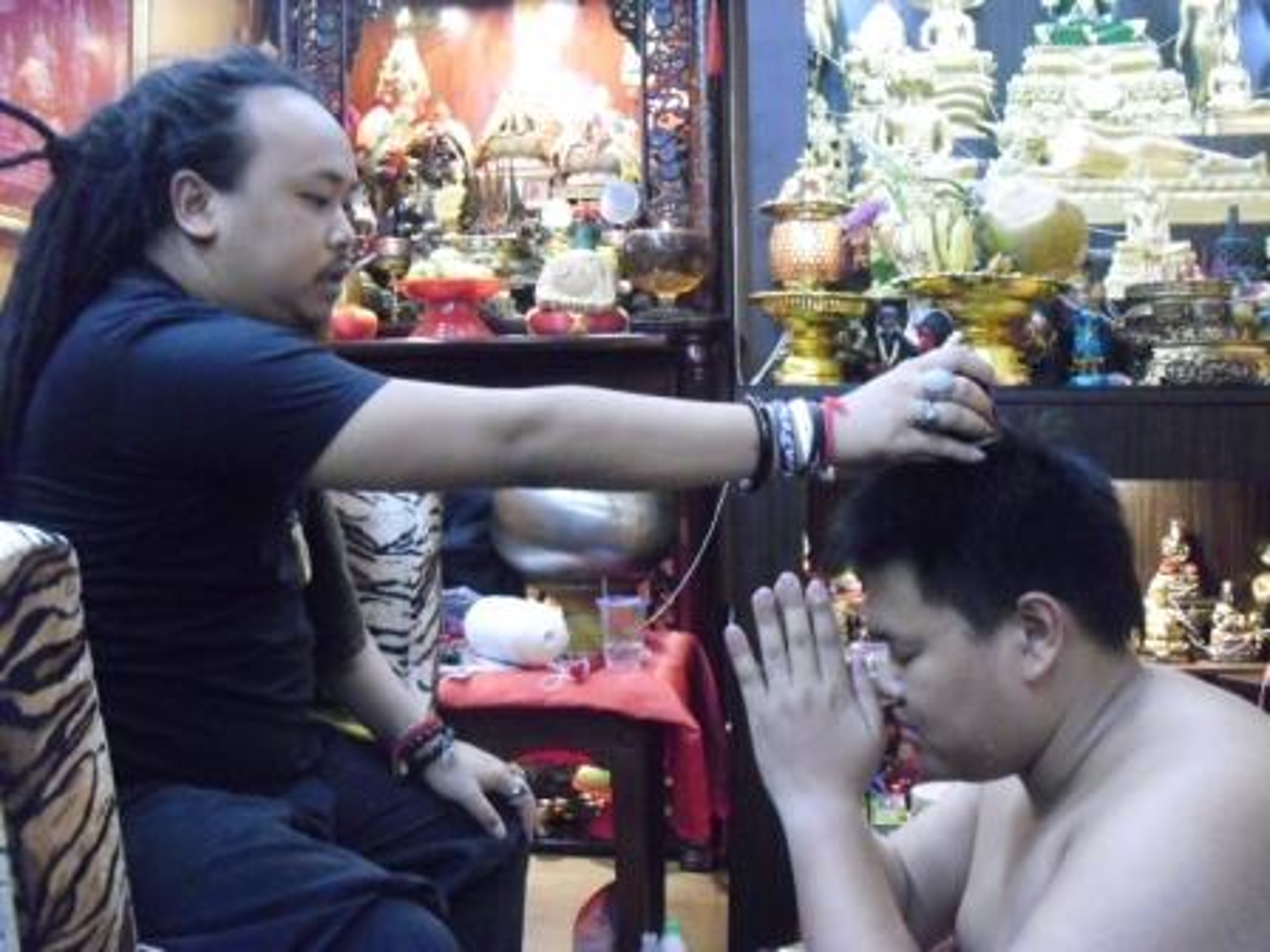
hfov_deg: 51.4
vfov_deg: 39.7
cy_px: 476
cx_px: 635
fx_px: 1321
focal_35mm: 36
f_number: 3.1
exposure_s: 1/15
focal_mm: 6.3
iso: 800
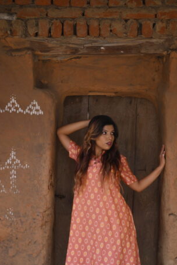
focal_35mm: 74
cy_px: 193
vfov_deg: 27.0
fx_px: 546
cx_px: 108
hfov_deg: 18.4
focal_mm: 50
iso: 40
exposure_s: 1/1000
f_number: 2
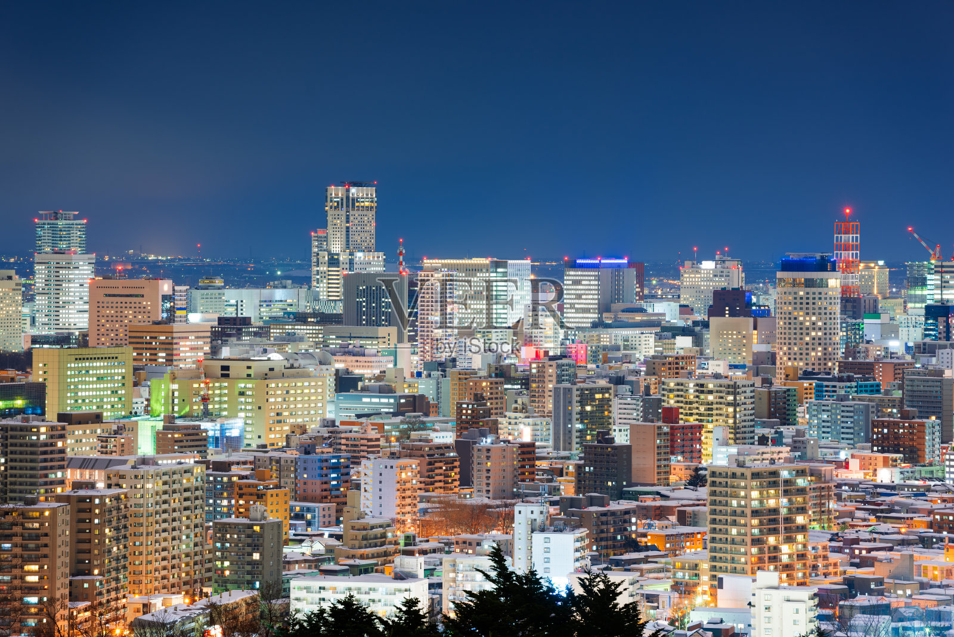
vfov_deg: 8.1
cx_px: 477
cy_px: 318
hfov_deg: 12.1
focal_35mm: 170
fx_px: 4506
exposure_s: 30
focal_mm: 170
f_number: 8
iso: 100
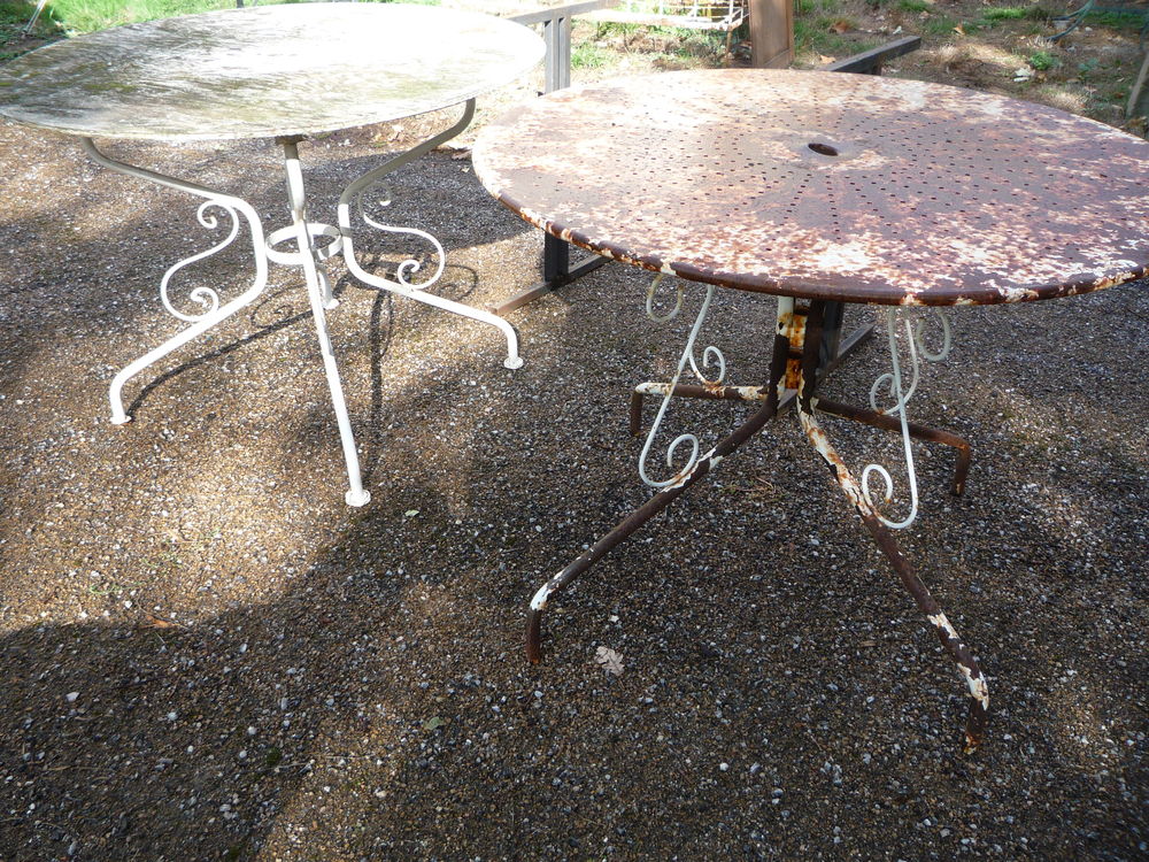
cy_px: 431
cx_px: 574
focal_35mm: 30
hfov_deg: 60.0
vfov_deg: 46.8
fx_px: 996
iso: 100
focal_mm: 5.2
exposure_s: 1/100
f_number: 4
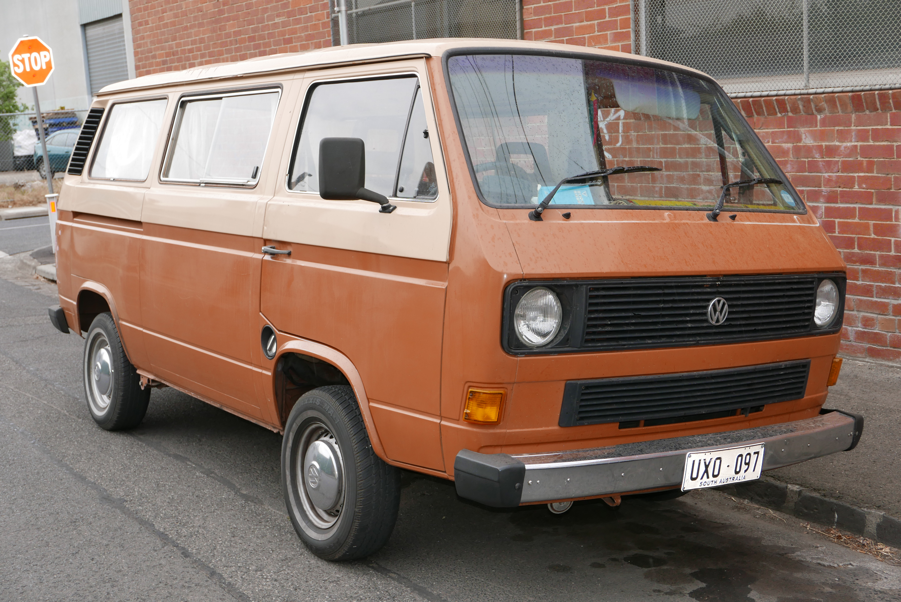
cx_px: 450
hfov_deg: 40.3
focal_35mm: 49
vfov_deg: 27.6
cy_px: 301
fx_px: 1227
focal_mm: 22
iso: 200
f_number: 4.5
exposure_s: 1/125
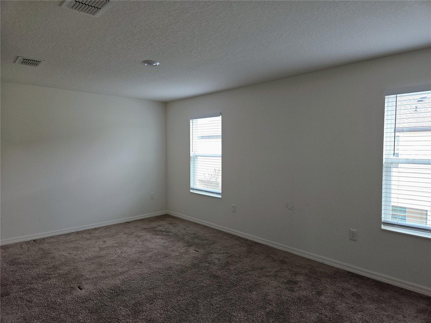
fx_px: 286
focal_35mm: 23
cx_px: 216
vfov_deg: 58.9
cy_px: 162
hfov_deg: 73.9
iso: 32
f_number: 1.8
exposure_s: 1/60
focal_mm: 5.4
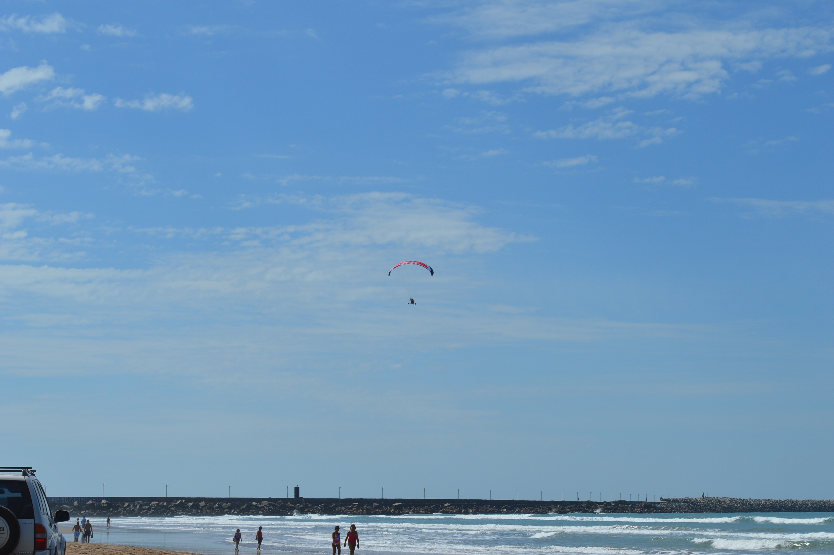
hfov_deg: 24.6
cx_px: 417
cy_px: 278
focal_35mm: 82
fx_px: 1910
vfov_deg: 16.5
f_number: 10
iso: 100
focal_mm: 55
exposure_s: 1/400
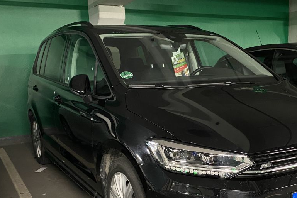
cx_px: 199
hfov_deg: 43.0
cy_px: 141
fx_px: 371
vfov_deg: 29.5
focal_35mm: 45
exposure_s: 1/25
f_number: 1.8
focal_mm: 4.25
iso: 800
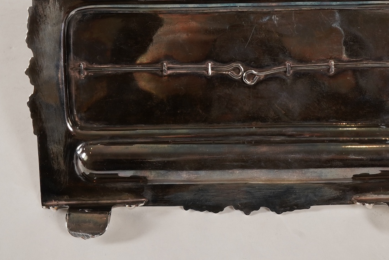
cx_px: 232
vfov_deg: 17.9
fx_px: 821
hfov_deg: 26.6
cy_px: 65
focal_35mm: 76
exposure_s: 1/125
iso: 320
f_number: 22
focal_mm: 30
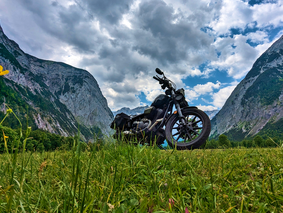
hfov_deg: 81.4
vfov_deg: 66.1
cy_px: 102
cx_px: 156
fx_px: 164
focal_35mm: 20
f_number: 2.2
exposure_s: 1/2584
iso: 51
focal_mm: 2.35
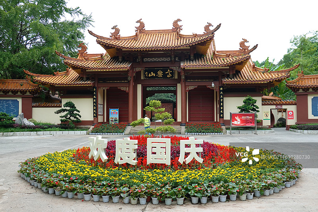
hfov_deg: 58.7
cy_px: 106
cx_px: 159
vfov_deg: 41.1
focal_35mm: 32
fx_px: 283
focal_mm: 12.01
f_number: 4.5
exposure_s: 1/200
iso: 125
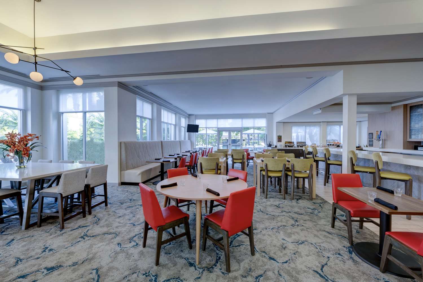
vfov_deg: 81.2
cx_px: 212
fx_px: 164
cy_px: 141
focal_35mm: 14
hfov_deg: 104.3
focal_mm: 14
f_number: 13
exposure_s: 1/3.33
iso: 400
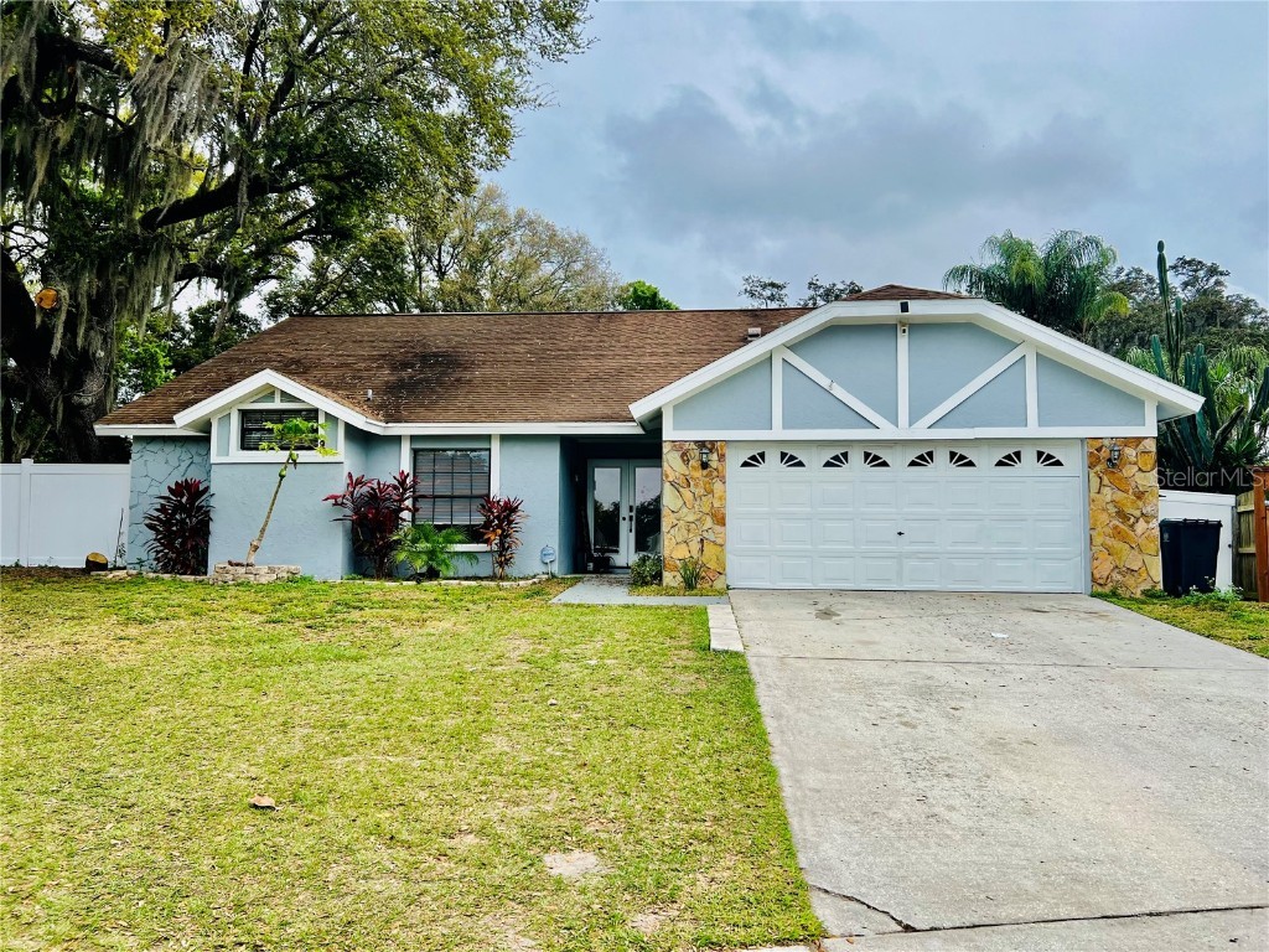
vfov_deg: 53.1
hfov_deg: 67.3
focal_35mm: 26
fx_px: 953
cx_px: 634
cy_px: 476
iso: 50
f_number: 1.5
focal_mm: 5.7
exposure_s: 1/3704
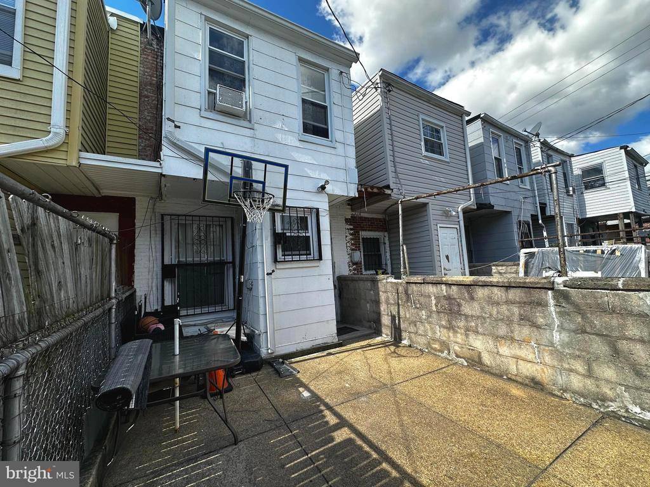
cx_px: 325
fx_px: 263
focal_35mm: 14
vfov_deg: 85.7
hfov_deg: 102.1
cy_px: 244
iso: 40
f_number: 2.2
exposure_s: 1/749
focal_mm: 2.22
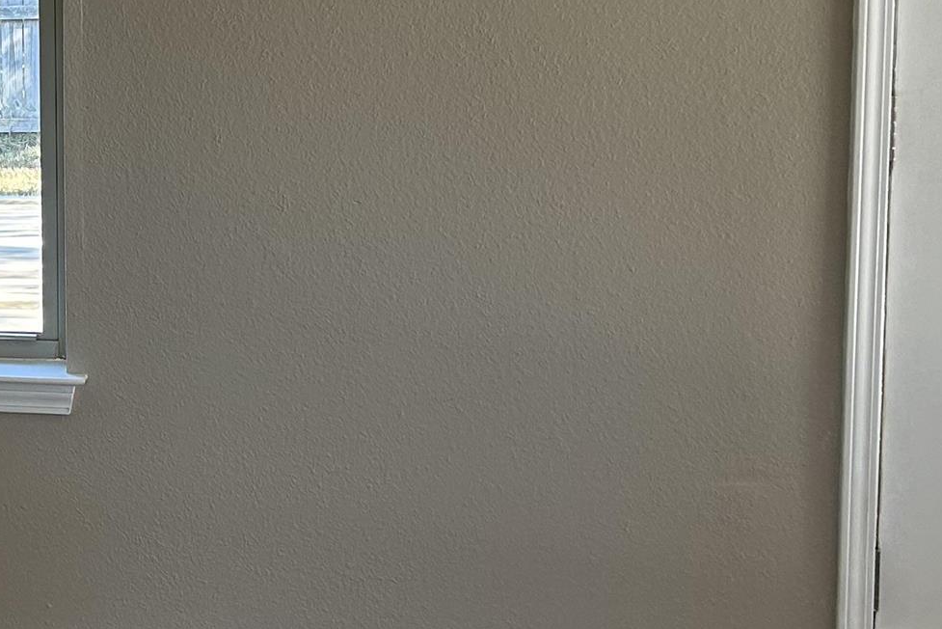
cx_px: -132
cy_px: 106
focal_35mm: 85
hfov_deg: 22.4
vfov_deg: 15.9
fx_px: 2225
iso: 64
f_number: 1.5
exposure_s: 1/120
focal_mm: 5.7
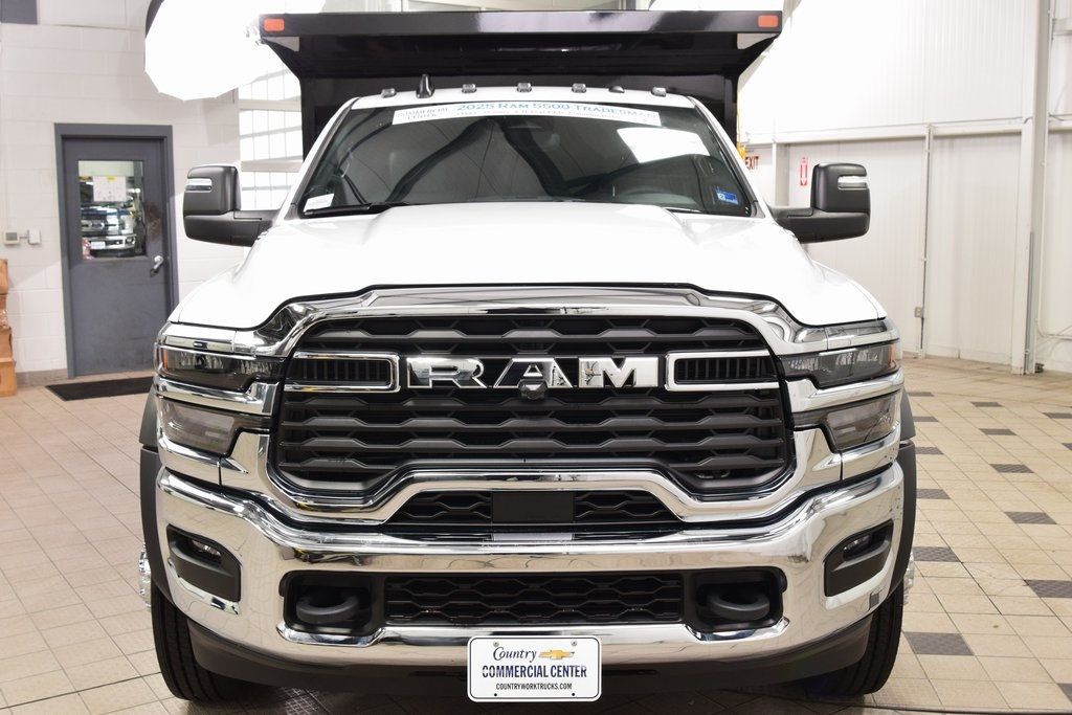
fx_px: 1072
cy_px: 358
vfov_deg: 36.9
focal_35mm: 36
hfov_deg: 53.1
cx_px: 536
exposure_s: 1/30
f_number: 7.1
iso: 1000
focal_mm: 24
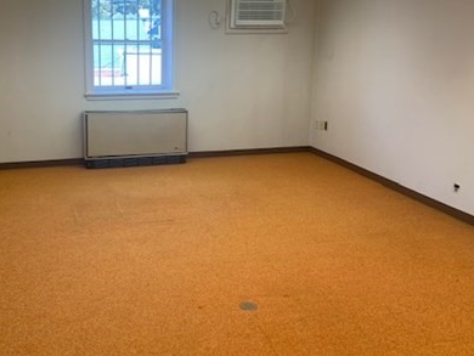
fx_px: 548
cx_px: 167
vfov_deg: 35.8
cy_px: 139
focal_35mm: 40
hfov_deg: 46.2
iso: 64
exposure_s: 1/120
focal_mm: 4.25
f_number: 1.8
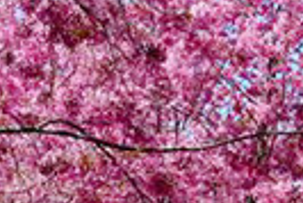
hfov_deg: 11.5
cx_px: 549
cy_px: 312
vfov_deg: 8.1
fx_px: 1399
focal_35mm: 166
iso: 320
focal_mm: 26
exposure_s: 1/640
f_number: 8
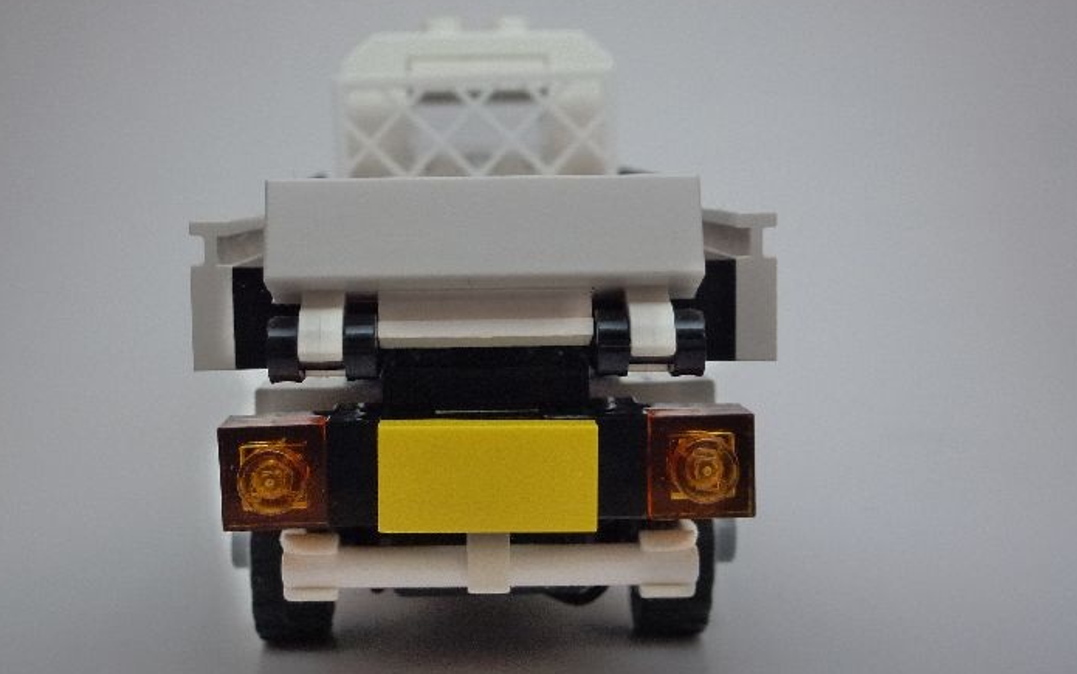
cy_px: 322
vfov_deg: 25.9
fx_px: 1468
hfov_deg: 40.2
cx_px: 480
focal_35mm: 50
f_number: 3.9
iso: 400
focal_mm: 7.4
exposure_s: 1/8
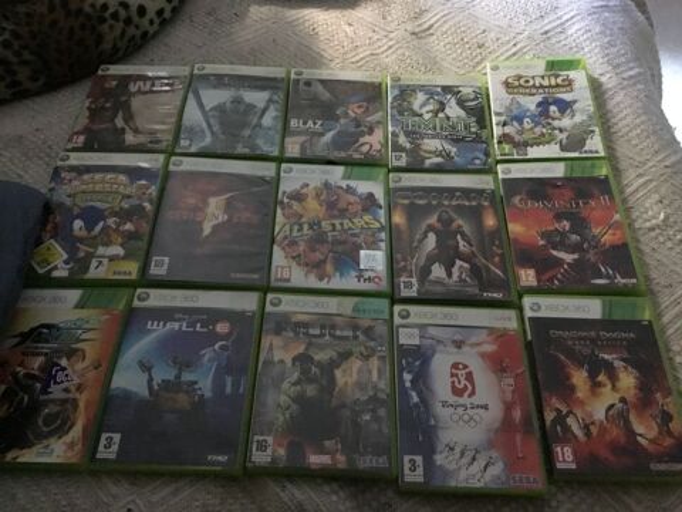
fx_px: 611
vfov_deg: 45.4
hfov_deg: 58.4
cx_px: 341
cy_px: 256
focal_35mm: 31
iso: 800
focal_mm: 3.3
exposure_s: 1/17
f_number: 2.4
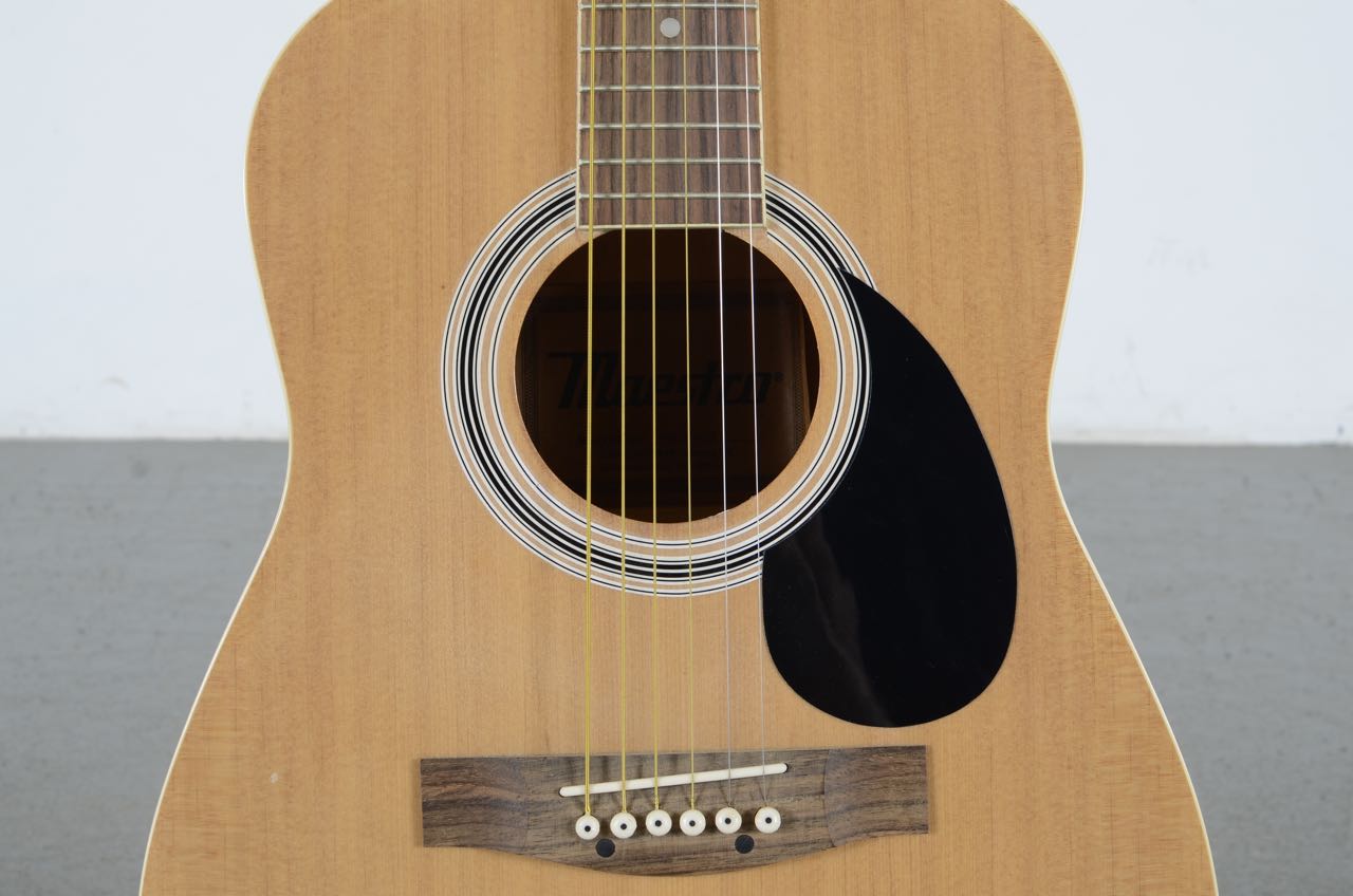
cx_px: 676
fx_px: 1969
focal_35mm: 52
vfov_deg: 25.6
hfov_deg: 37.9
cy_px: 448
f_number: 8
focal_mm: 35
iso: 100
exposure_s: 1/125
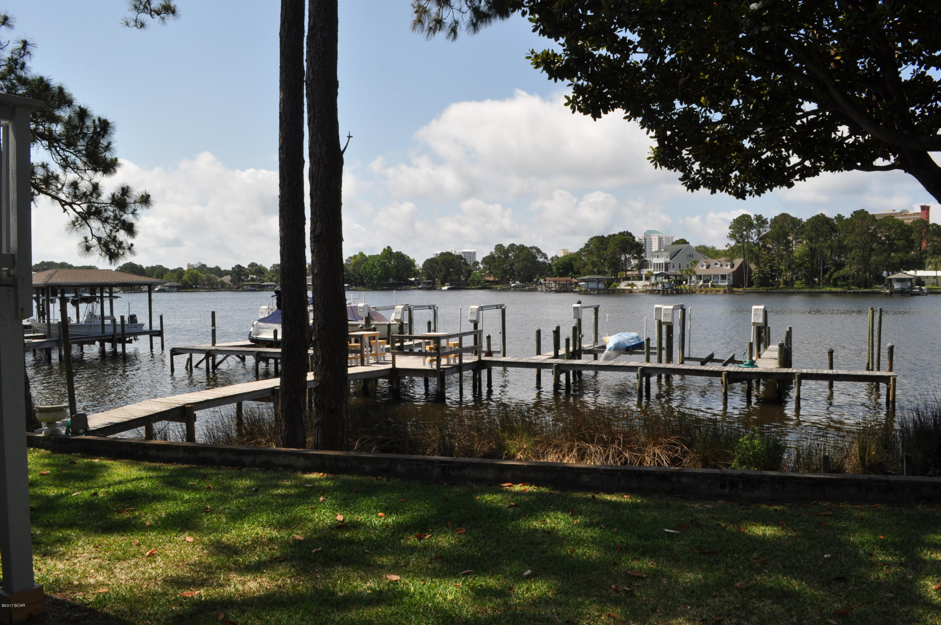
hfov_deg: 67.4
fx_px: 705
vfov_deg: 47.8
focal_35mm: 27
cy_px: 312
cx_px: 470
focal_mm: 18
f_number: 14
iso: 200
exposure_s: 1/200
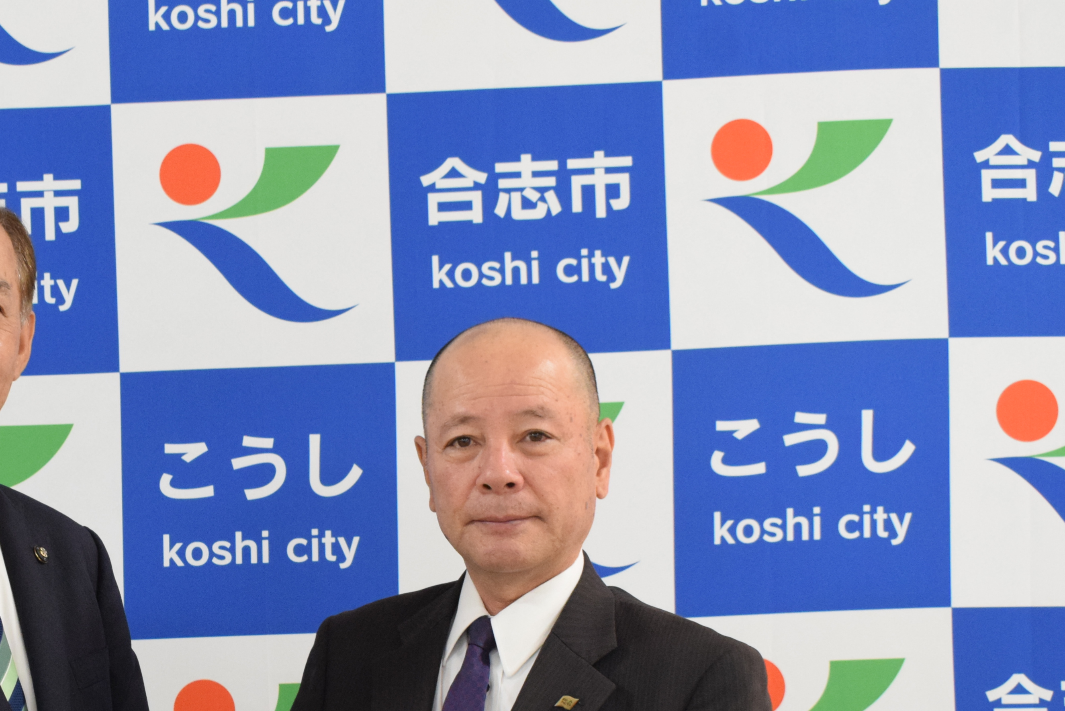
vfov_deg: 17.1
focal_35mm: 79
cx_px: 205
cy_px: 602
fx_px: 2333
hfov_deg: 25.3
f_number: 5.6
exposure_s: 1/100
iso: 2500
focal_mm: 31
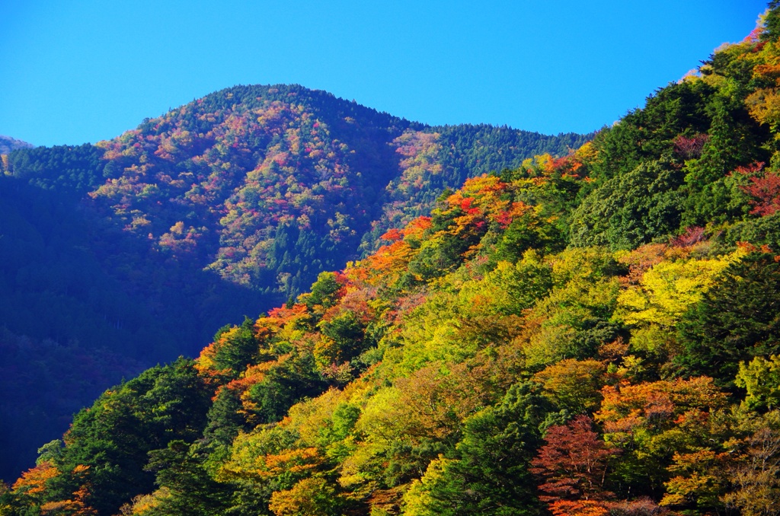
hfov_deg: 22.7
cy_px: 258
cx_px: 390
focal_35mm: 90
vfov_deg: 15.1
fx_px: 1946
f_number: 4.5
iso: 100
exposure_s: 1/200
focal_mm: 60
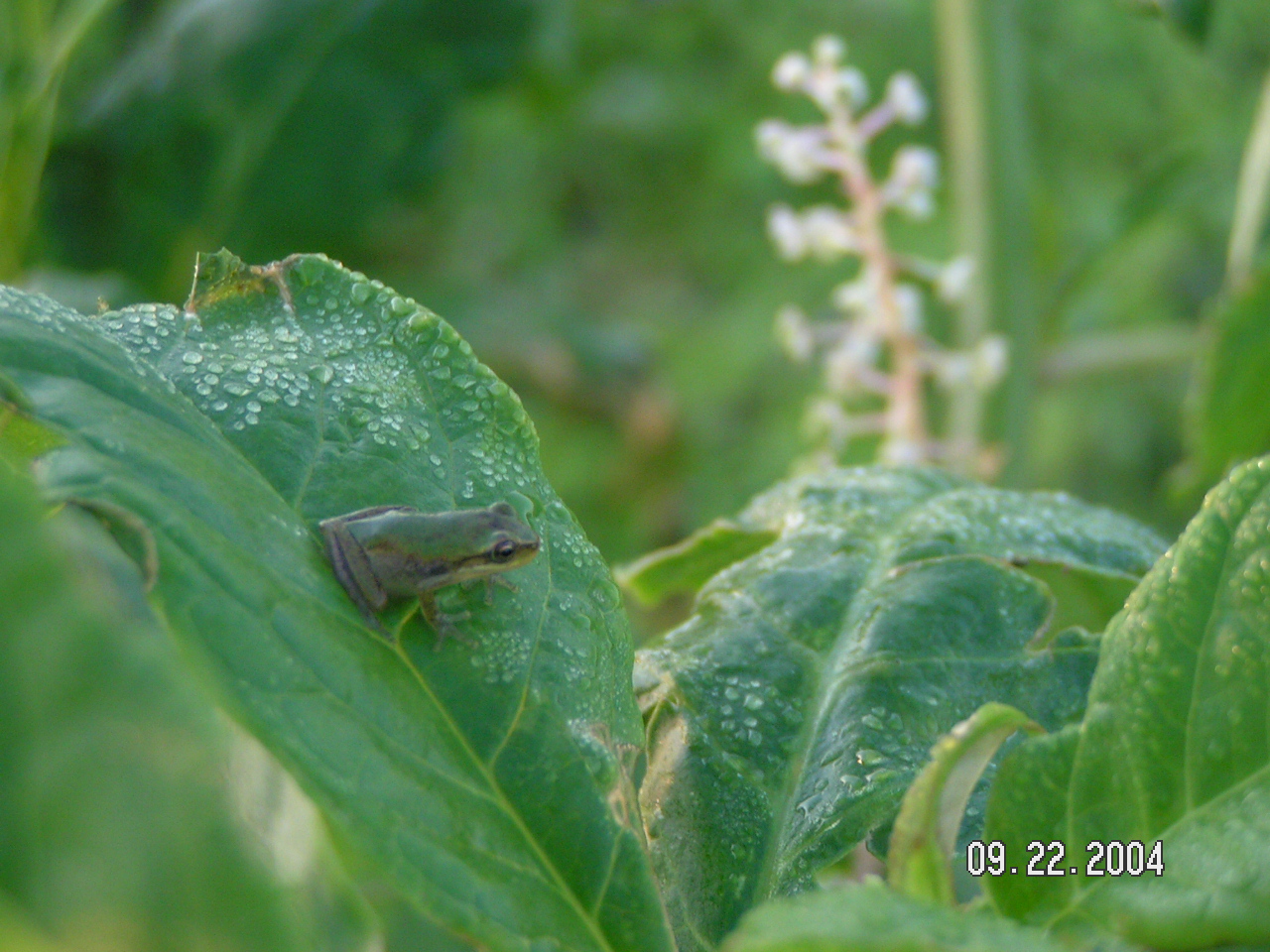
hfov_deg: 16.6
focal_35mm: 119
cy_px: 476
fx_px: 4366
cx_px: 635
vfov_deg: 12.5
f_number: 3.5
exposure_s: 1/125
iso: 160
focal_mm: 18.2
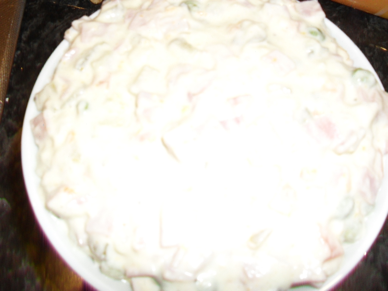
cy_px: 146
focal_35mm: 35
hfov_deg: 52.6
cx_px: 194
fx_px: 392
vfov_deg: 40.7
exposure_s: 1/45
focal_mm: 6.3
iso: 200
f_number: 3.2
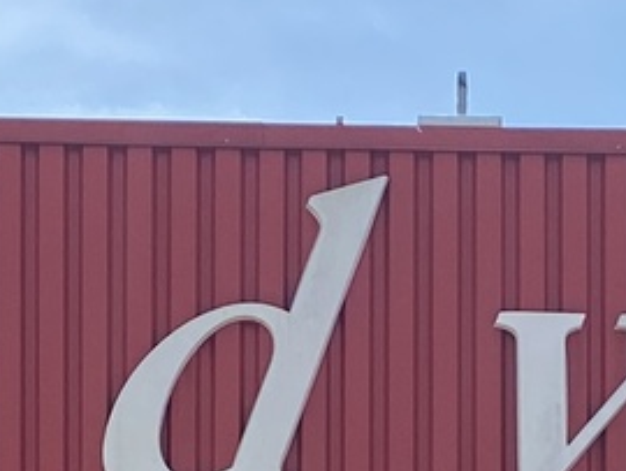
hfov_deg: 10.0
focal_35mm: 197
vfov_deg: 7.1
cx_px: 559
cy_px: 1107
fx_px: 3566
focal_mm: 4.25
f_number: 1.8
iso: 32
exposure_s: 1/2688
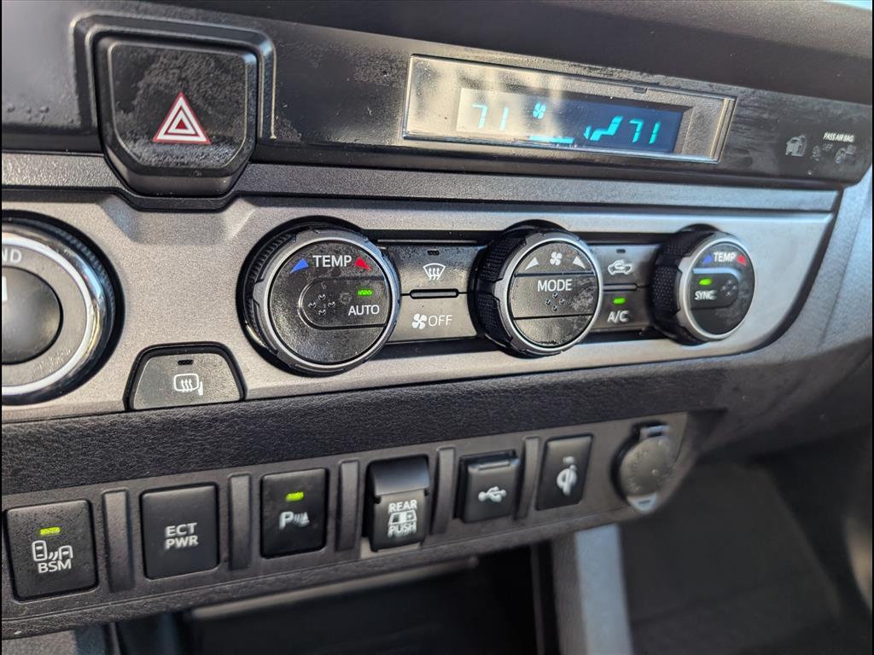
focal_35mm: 24
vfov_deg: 56.8
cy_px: 328
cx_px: 437
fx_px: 606
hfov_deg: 71.6
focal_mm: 6.9
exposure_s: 1/132
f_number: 1.68
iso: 28
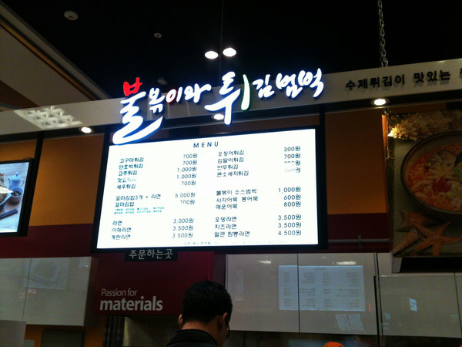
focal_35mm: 35
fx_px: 467
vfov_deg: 40.7
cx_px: 231
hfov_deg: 52.6
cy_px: 174
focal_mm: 3.85
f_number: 2.8
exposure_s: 1/100
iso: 160
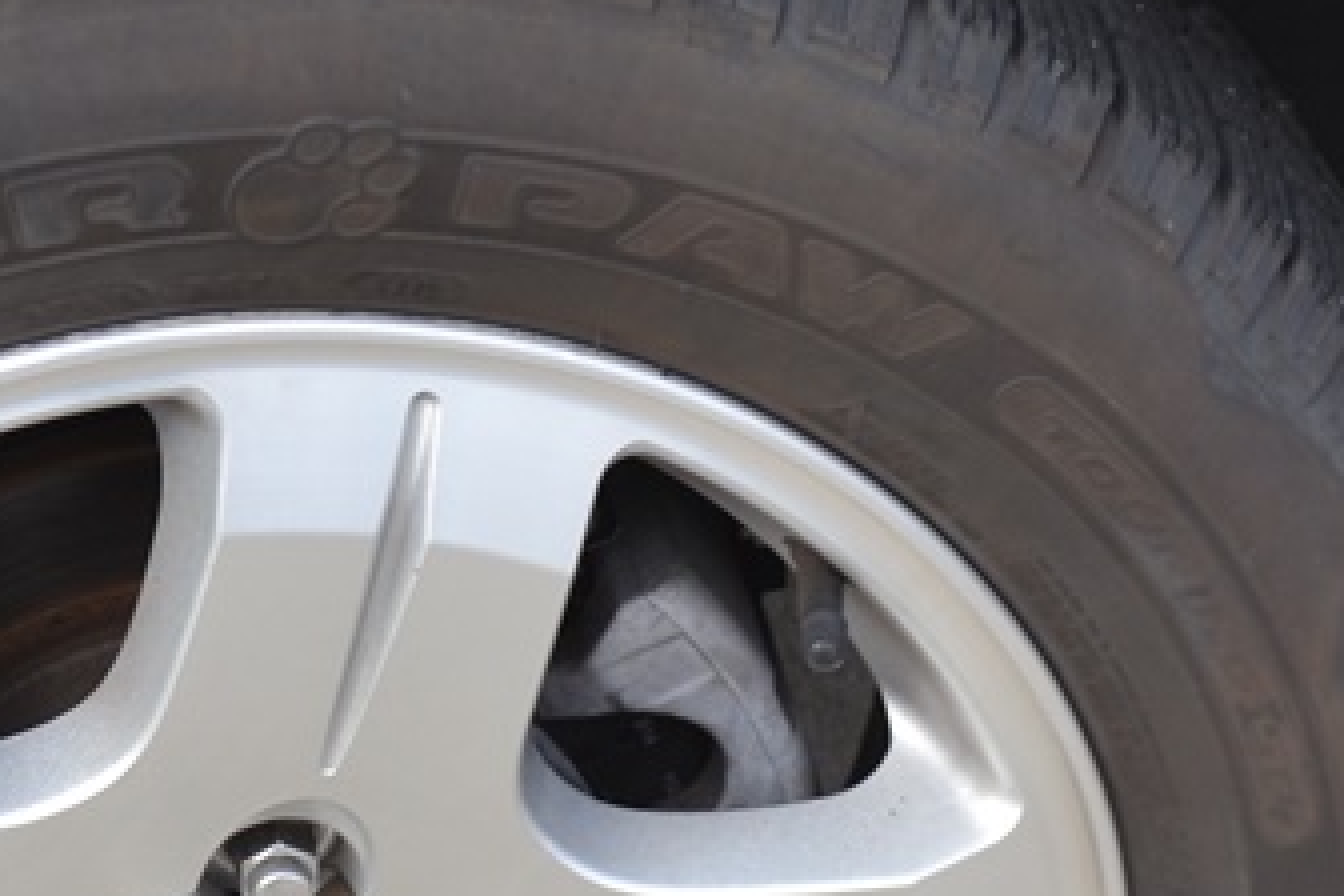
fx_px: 4834
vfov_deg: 10.5
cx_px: 568
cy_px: 874
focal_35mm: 129
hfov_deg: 15.8
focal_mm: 29
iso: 140
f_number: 5.6
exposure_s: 1/125
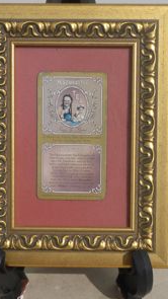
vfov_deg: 23.4
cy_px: 171
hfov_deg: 13.3
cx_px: 83
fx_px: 720
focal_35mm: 91
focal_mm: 7.3
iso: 64
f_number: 7.1
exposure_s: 1/466
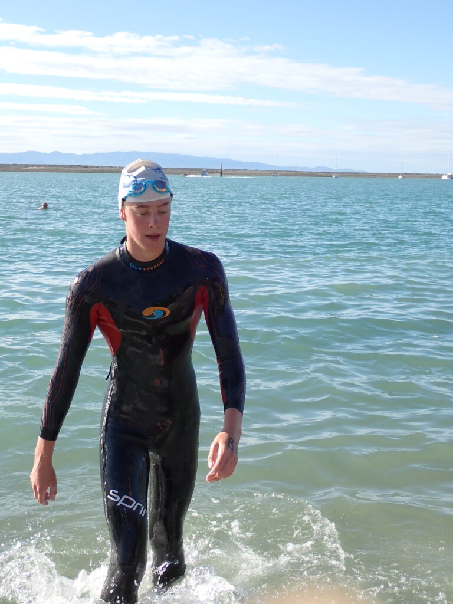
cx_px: 226
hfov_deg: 29.1
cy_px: 302
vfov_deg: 38.2
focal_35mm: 50
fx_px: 872
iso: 100
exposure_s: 1/400
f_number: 4.5
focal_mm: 9.01
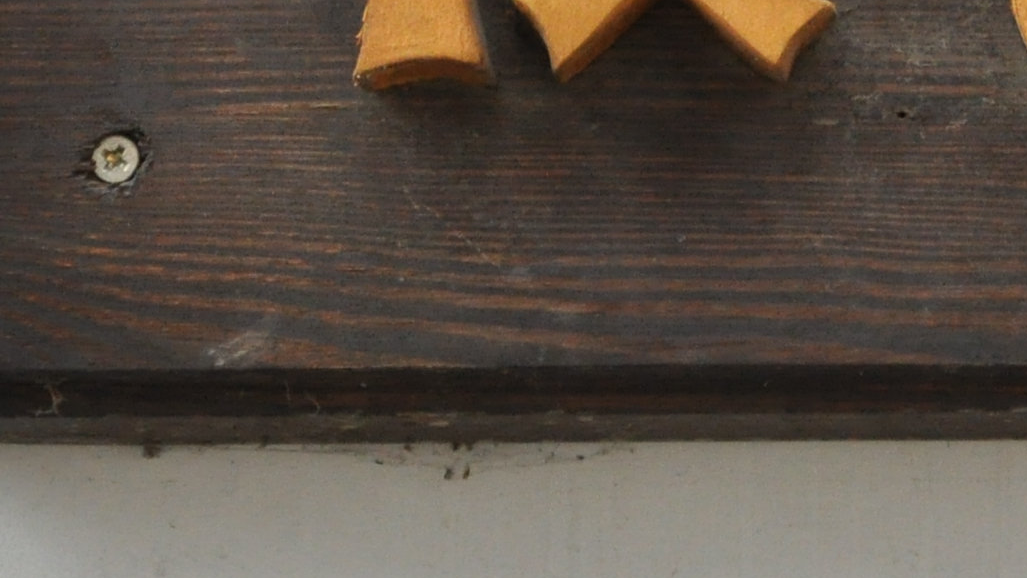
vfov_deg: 1.8
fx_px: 18743
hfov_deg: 3.1
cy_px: -521
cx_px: 1200
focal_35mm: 688
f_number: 5.6
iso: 1000
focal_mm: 105
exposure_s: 1/800
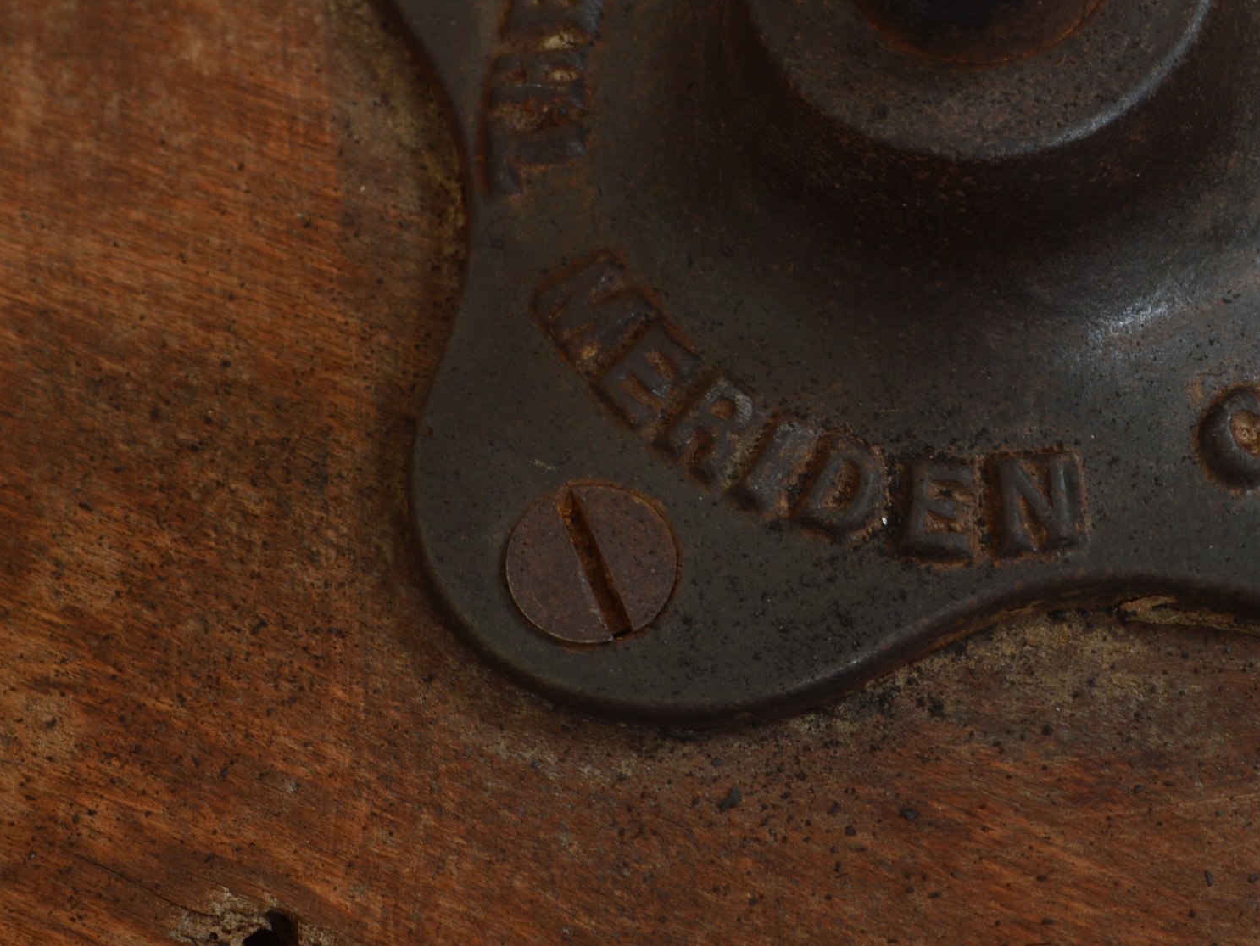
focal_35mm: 140
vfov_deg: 10.6
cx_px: 1118
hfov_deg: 14.0
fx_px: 5097
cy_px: 434
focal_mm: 48
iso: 100
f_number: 11
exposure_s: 1/200
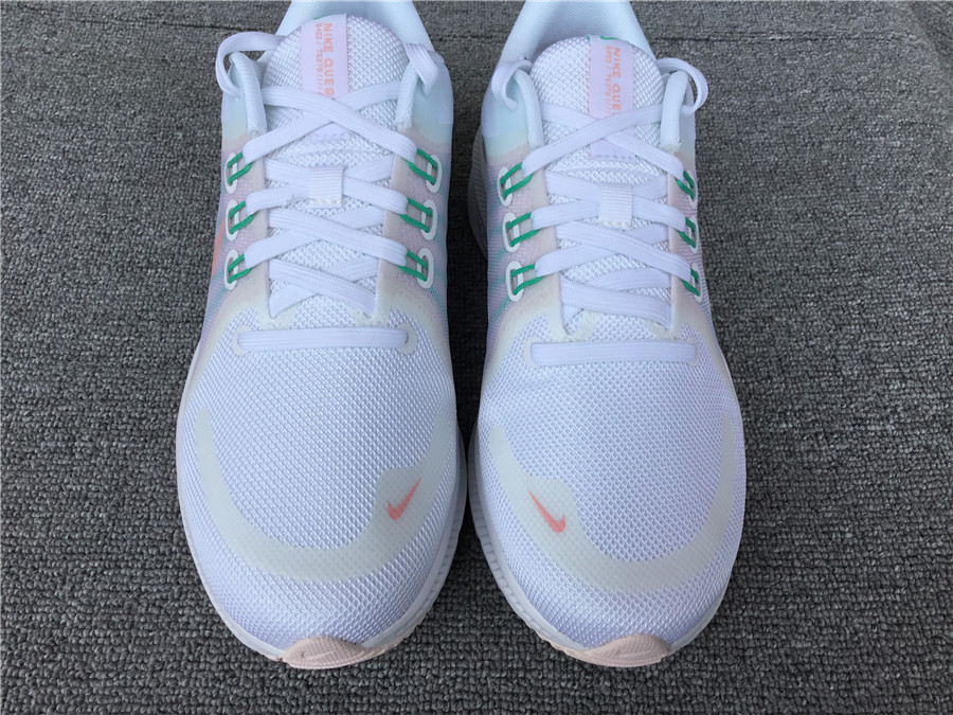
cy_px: 358
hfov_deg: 58.4
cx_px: 476
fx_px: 853
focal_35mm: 31
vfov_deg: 45.4
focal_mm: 3.3
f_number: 2.4
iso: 25
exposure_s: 1/512
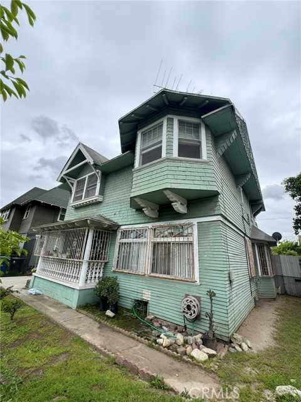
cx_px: 150
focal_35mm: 14
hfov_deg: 85.7
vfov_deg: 102.1
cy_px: 201
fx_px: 162
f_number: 2.2
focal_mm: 2.22
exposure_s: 1/749
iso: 50
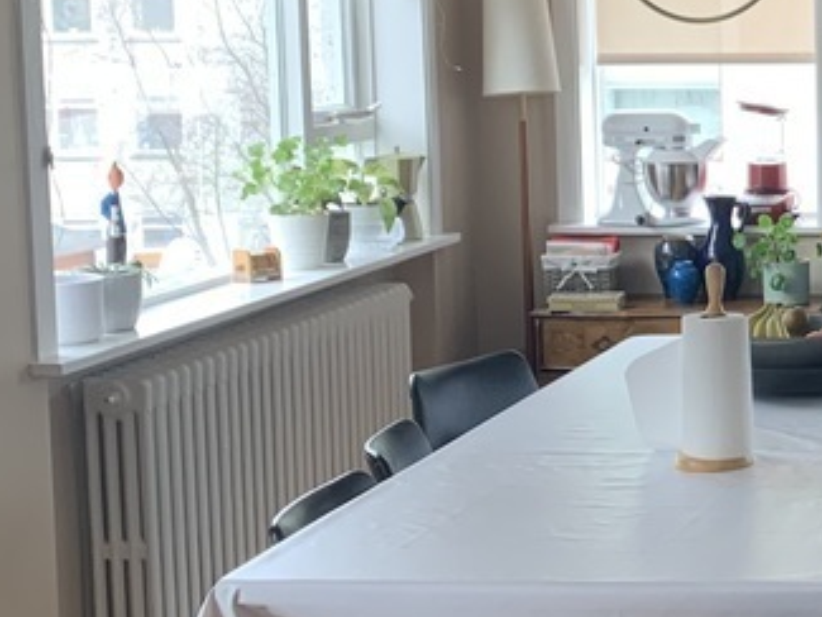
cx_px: 1060
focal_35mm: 82
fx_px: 1948
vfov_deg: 18.0
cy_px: 225
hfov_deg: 21.6
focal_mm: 4.25
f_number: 1.8
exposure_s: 1/81
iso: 100
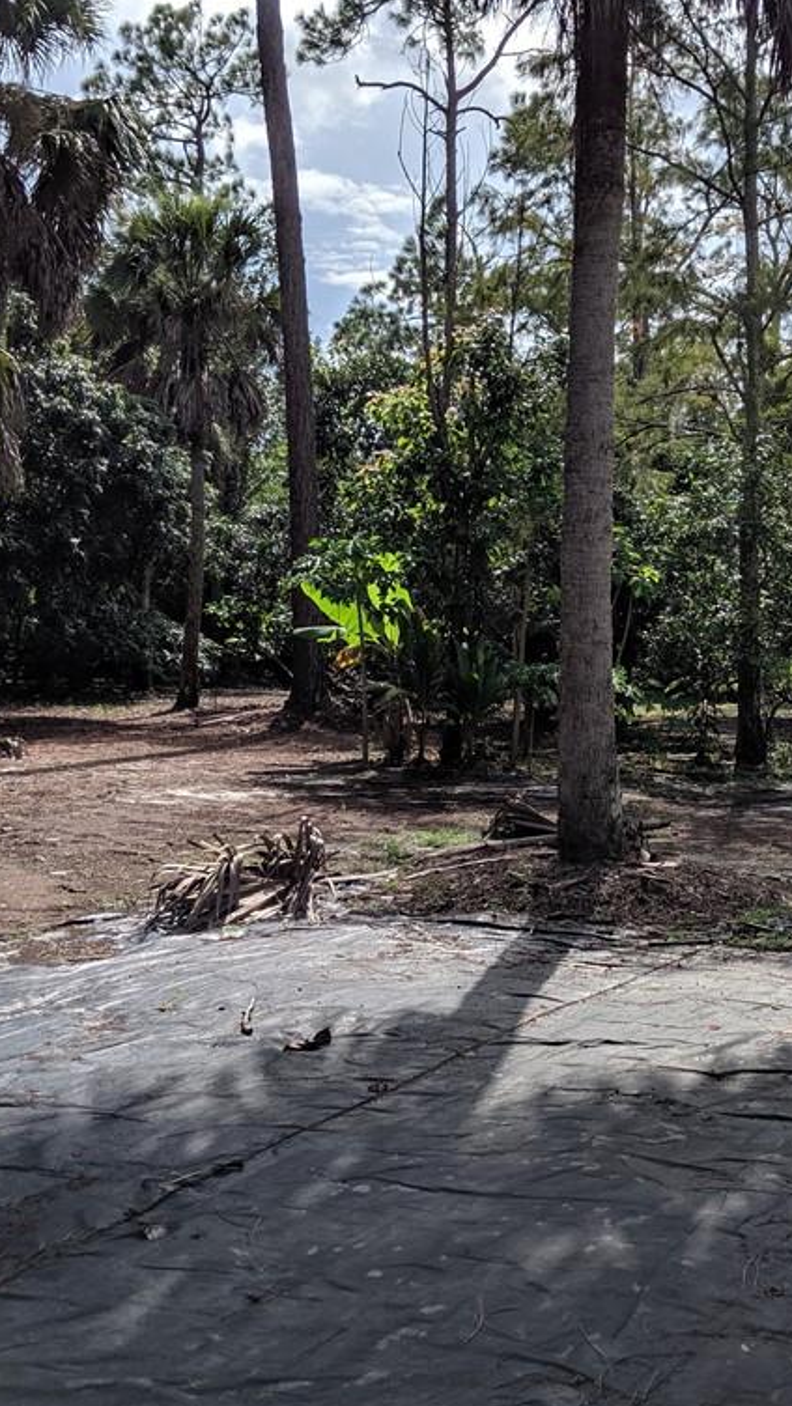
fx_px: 1492
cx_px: 607
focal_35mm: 40
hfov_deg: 29.2
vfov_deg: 50.5
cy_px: 702
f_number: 1.8
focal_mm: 4.44
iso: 44
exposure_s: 1/5848
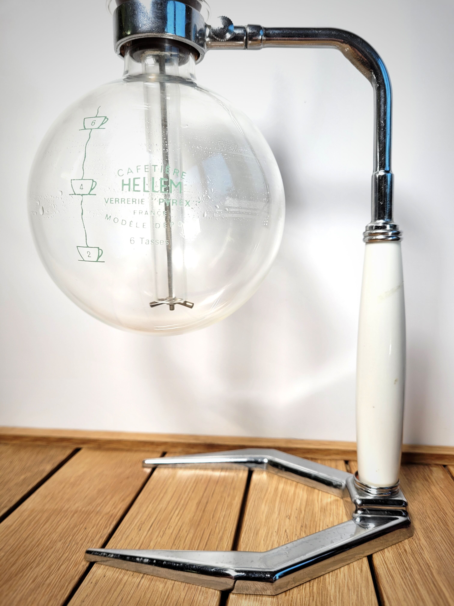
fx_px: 455
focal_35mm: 26
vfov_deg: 67.3
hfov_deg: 53.1
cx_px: 227
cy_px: 303
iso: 40
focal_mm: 5.4
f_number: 1.8
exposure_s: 1/378
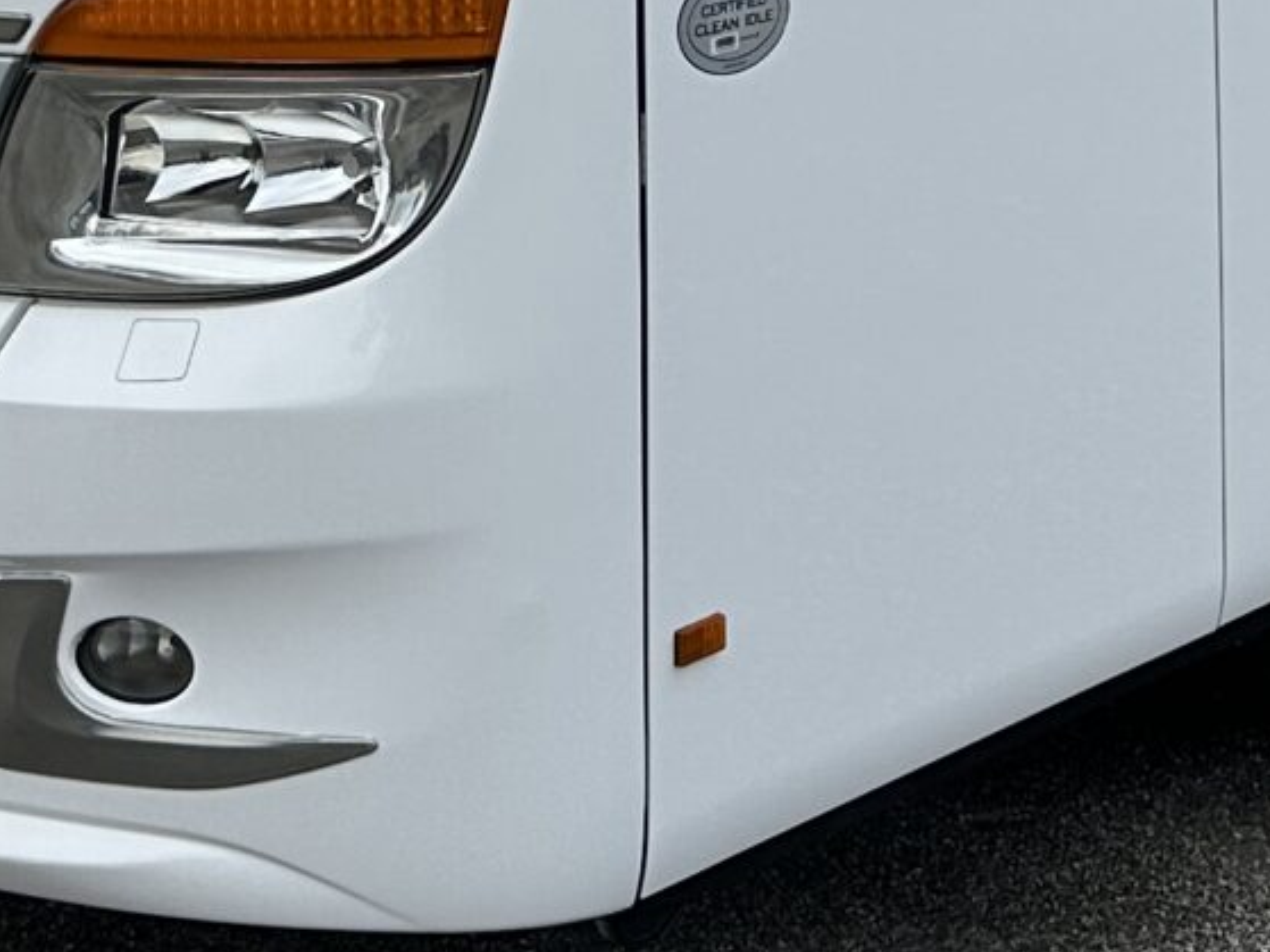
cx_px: 1045
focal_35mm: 110
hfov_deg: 17.7
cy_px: -641
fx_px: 4035
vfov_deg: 12.5
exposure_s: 1/3058
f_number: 1.78
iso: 80
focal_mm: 6.86
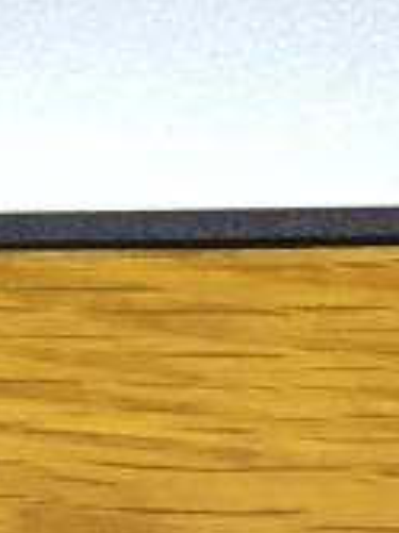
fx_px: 2739
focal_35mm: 178
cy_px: -361
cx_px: 1117
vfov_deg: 10.6
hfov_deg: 7.5
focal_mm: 4.15
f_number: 2.2
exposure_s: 1/30
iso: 160
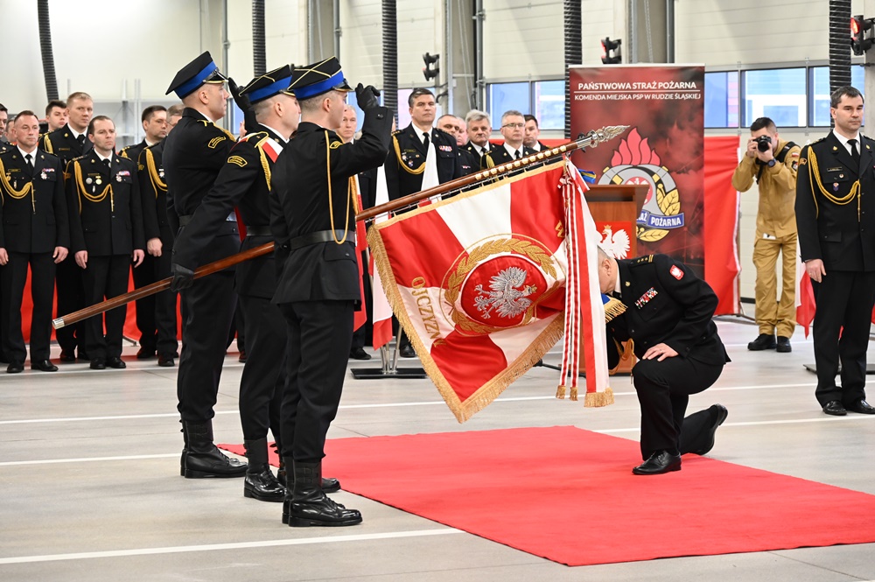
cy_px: 291
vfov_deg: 13.5
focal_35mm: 101
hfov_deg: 20.2
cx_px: 438
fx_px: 2453
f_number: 6.3
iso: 3200
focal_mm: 101
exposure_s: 1/80
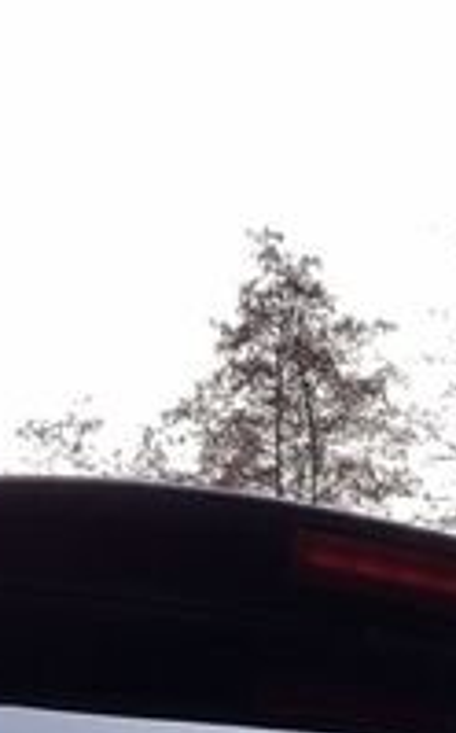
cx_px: 4
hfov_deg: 9.2
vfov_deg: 13.2
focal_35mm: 142
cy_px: 1333
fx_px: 2830
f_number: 1.8
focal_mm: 5.4
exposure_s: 1/111
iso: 50
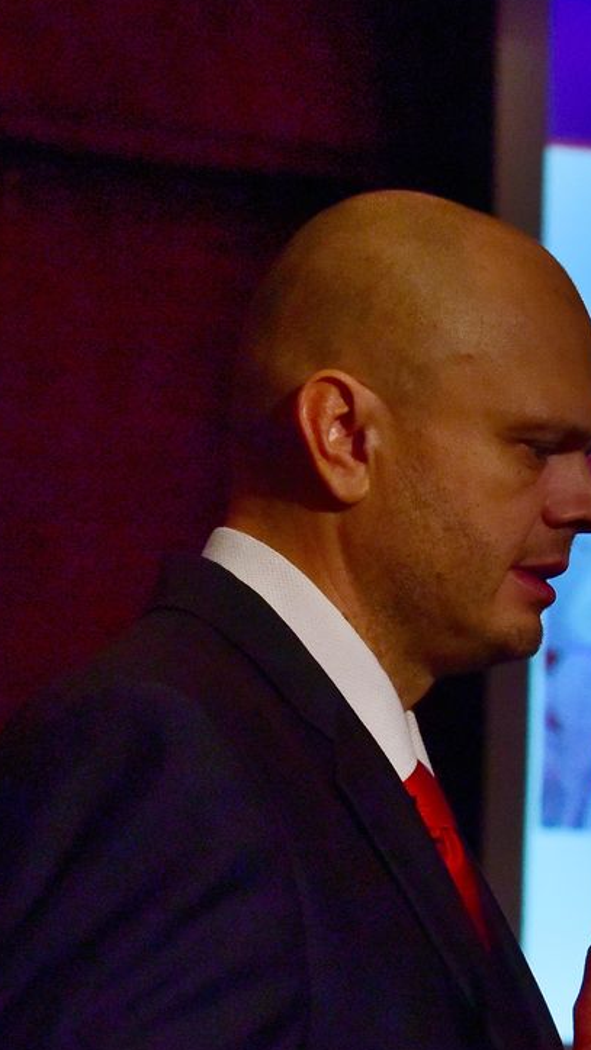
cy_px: 577
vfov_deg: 9.0
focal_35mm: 239
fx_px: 6655
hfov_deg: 5.0
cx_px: 976
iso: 2500
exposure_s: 1/250
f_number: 8
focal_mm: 110
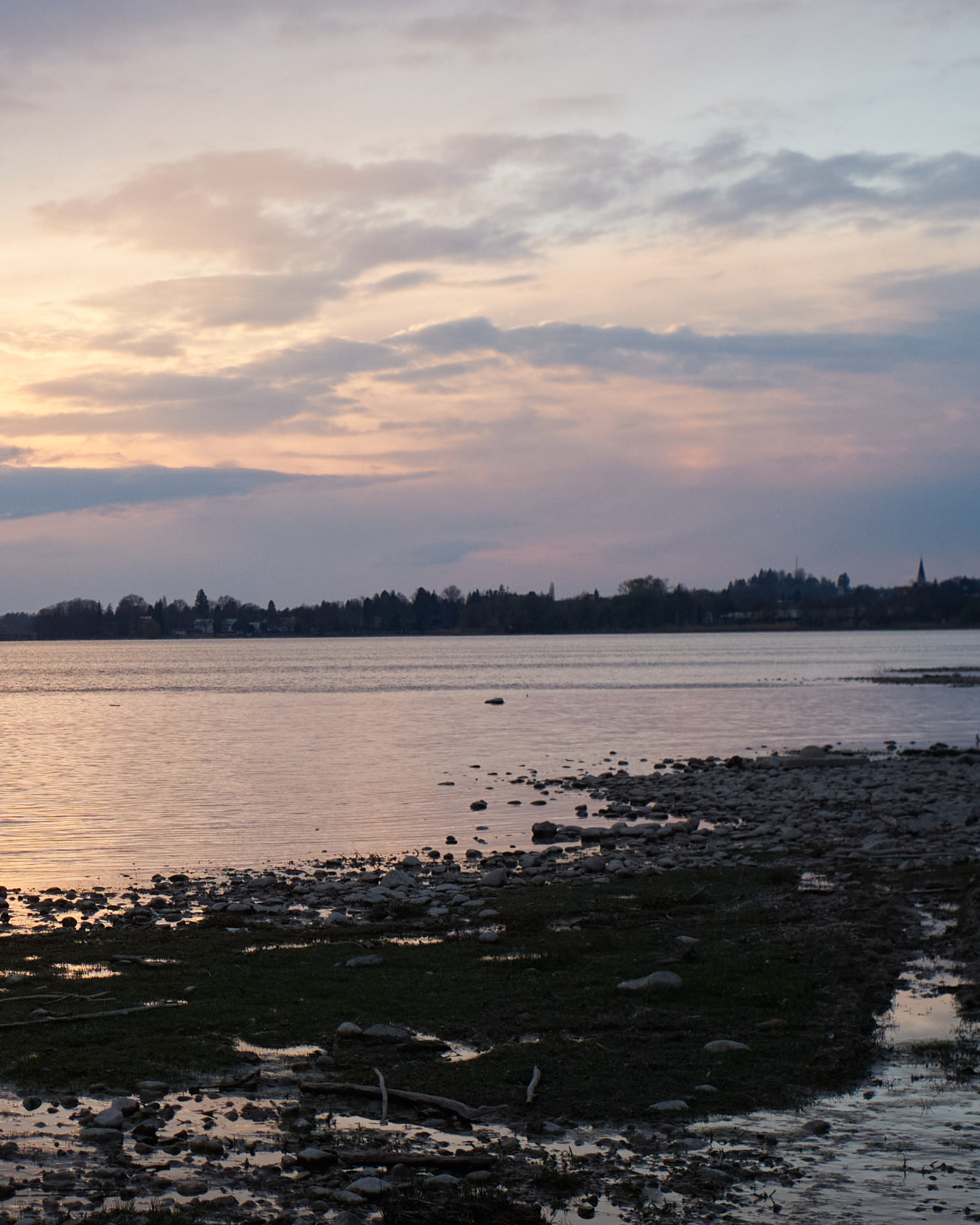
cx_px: -122
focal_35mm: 76
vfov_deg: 25.0
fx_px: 2755
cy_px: 685
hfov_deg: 19.3
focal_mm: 23
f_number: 4.5
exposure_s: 1/850
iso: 800
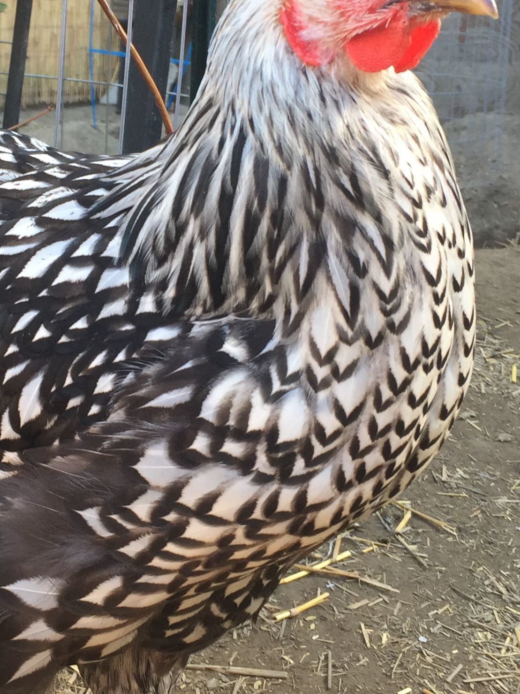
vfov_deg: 30.1
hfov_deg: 22.7
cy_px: 256
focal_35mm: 64
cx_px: 131
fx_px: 1282
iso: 40
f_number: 2.2
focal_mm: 4.15
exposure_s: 1/60
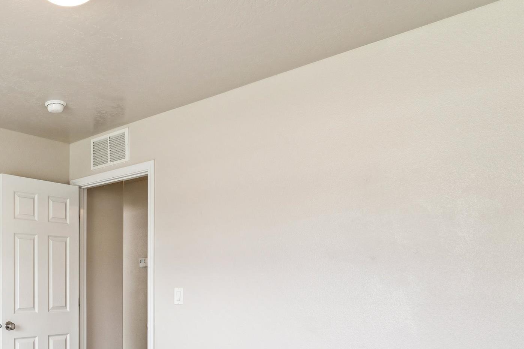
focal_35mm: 34
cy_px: 286
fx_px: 500
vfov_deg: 37.0
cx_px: 54
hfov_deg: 49.4
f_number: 13
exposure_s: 1/13
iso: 400
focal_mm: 15.6
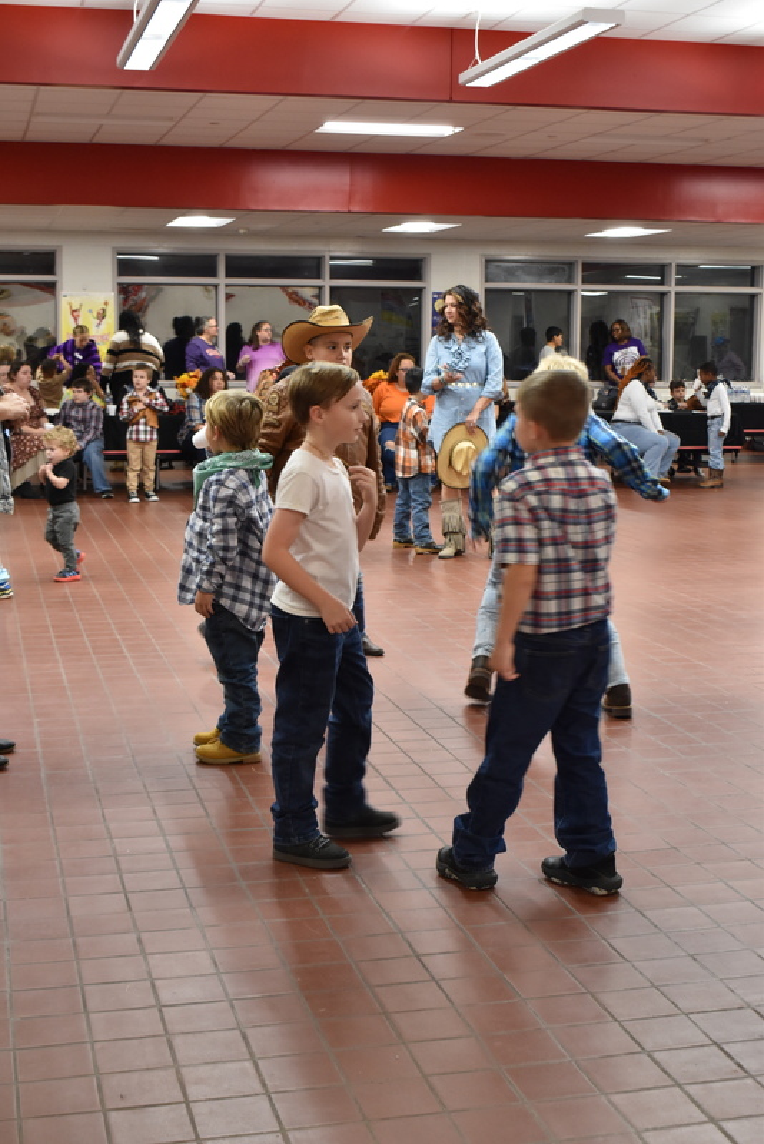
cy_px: 572
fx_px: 1622
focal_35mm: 51
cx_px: 382
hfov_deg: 26.5
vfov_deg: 38.9
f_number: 7.1
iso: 1400
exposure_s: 1/50
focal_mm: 34
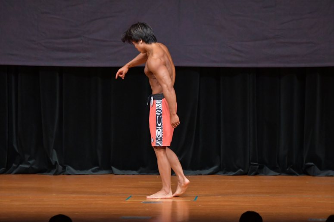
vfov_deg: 4.8
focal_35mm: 285
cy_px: 111
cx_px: 167
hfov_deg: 7.2
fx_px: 2643
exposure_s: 1/400
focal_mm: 190
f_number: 5.6
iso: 5000
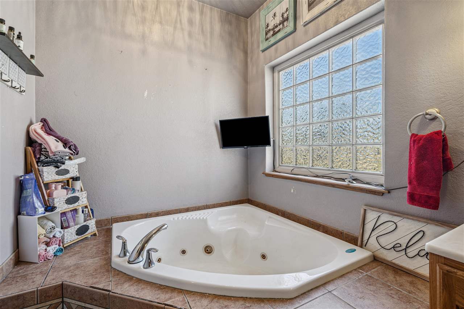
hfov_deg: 96.7
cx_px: 232
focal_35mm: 16
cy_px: 154
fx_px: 206
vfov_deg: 73.7
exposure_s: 1/25
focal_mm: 16
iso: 400
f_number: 9
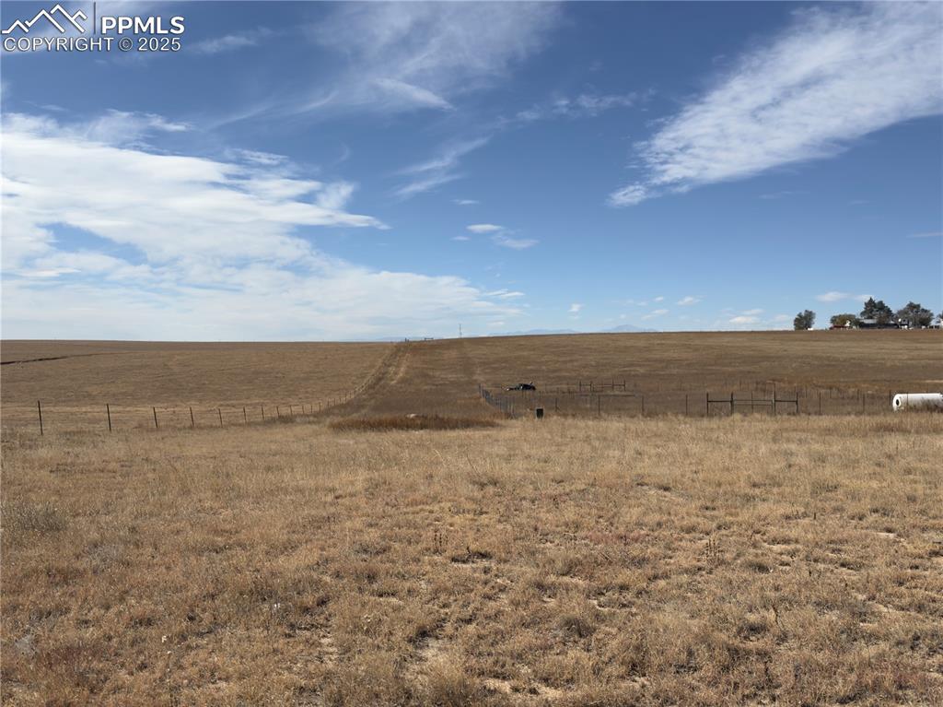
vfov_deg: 40.7
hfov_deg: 52.6
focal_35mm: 35
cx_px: 472
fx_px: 953
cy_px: 354
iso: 100
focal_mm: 6.76
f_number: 1.78
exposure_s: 1/11628
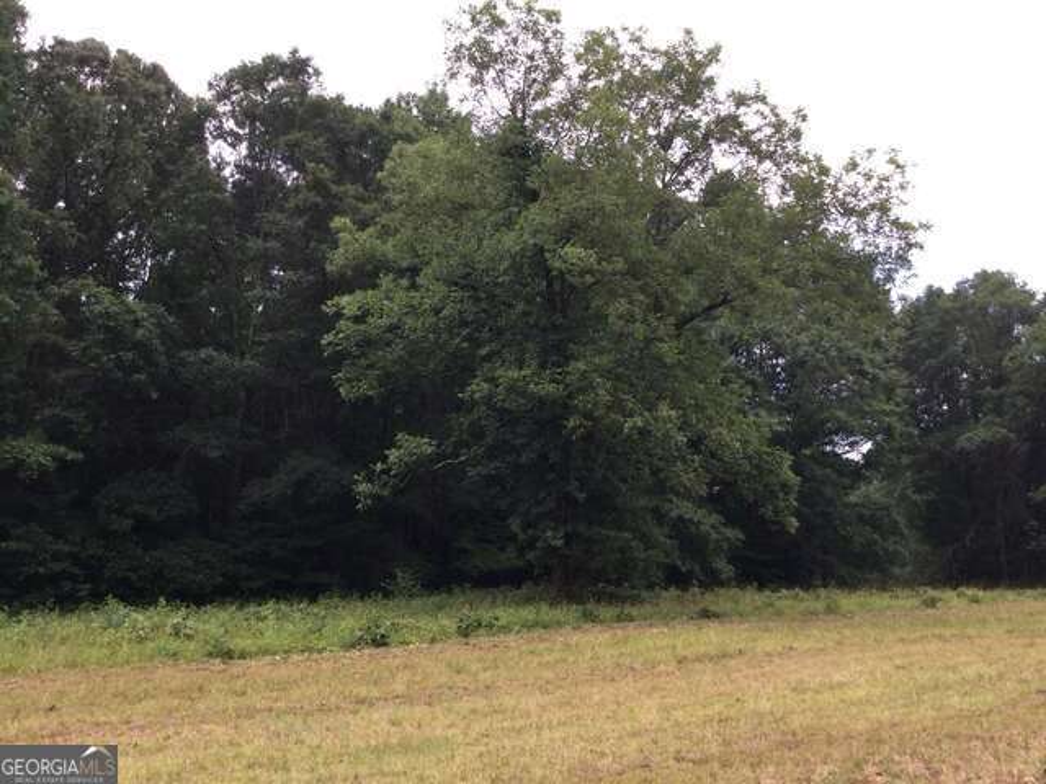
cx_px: 523
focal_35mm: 31
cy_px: 392
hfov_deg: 58.4
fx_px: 937
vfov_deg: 45.4
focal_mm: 3.3
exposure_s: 1/139
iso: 25
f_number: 2.4
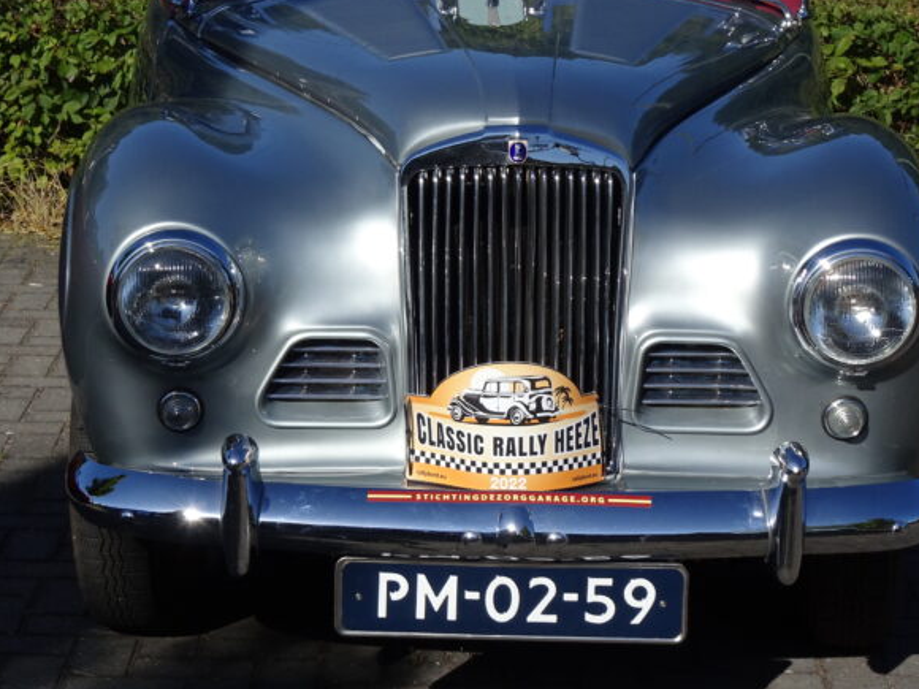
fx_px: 2814
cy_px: 298
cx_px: 401
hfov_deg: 18.5
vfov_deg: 14.0
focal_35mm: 106
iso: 80
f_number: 5
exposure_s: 1/640
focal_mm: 13.69
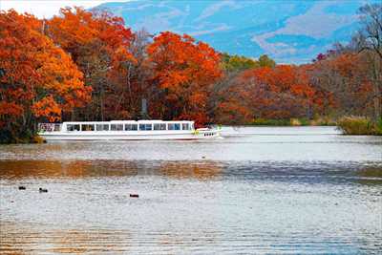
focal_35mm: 154
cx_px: 191
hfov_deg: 13.3
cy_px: 128
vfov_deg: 8.9
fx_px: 1640
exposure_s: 1/160
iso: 160
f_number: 6.3
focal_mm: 103
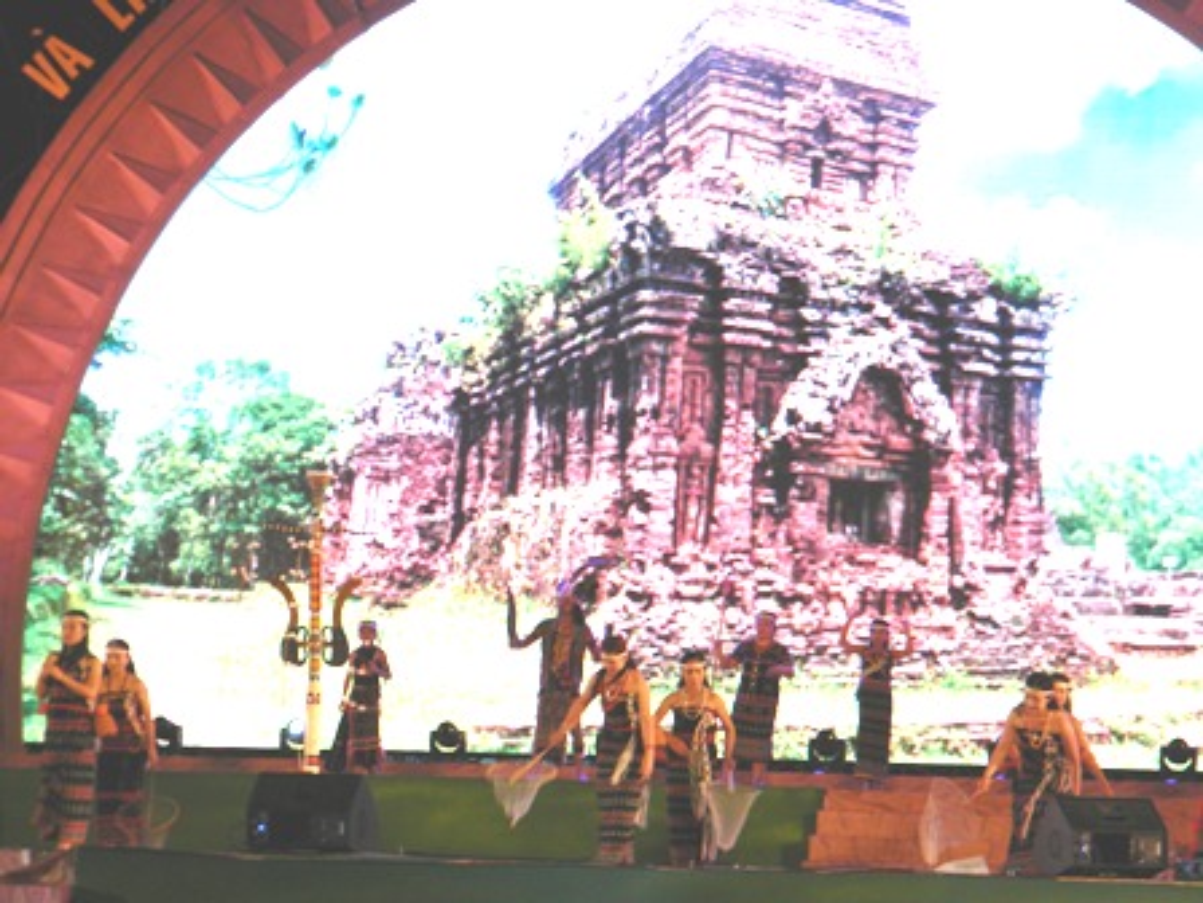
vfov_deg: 10.0
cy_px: 452
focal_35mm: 148
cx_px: 602
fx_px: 5143
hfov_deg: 13.3
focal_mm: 26.8
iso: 100
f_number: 5
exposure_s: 1/27.4
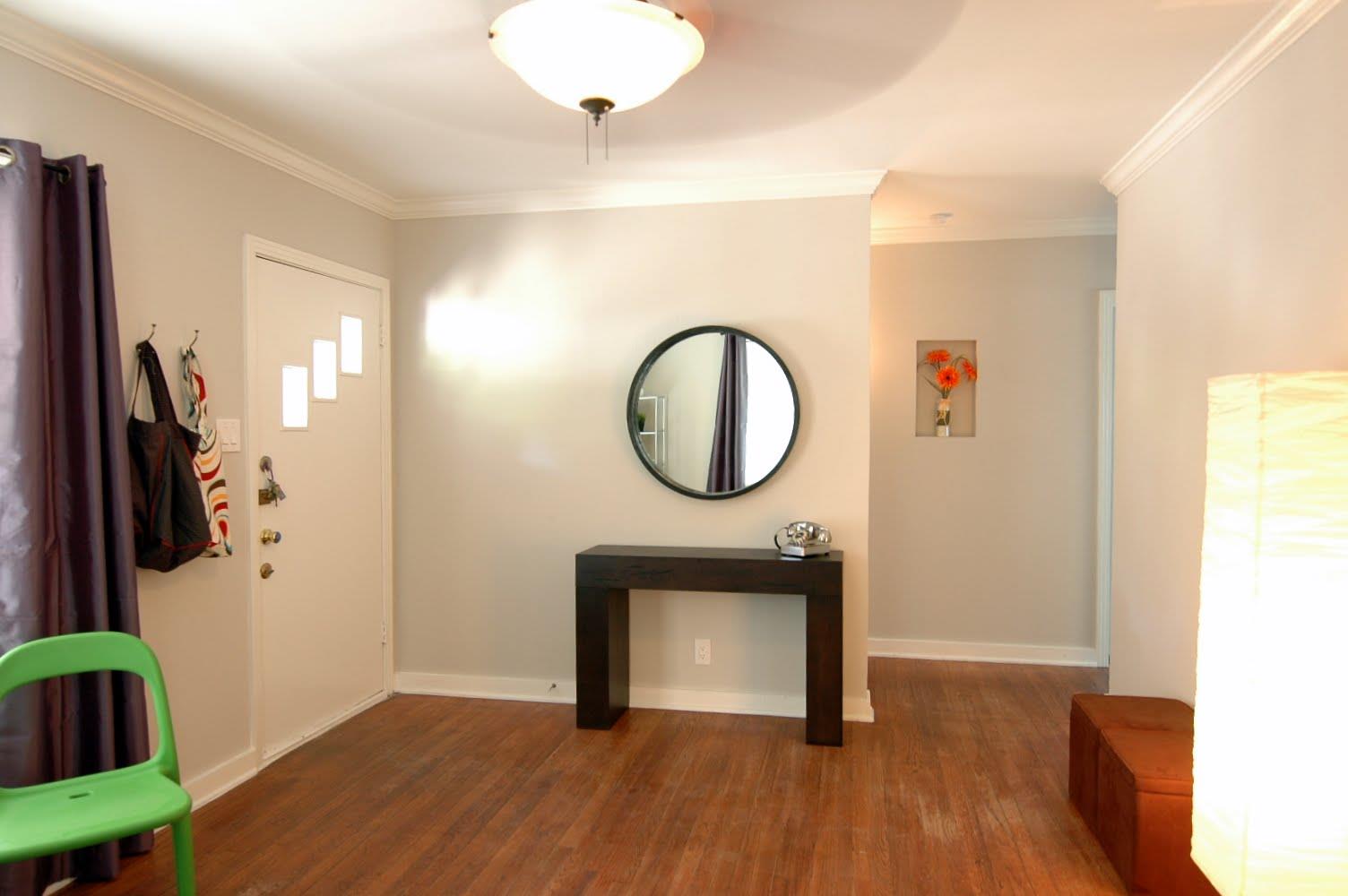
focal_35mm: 21
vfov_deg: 59.4
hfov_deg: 81.3
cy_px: 448
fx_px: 786
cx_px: 674
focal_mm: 14
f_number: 2.8
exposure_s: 1/13
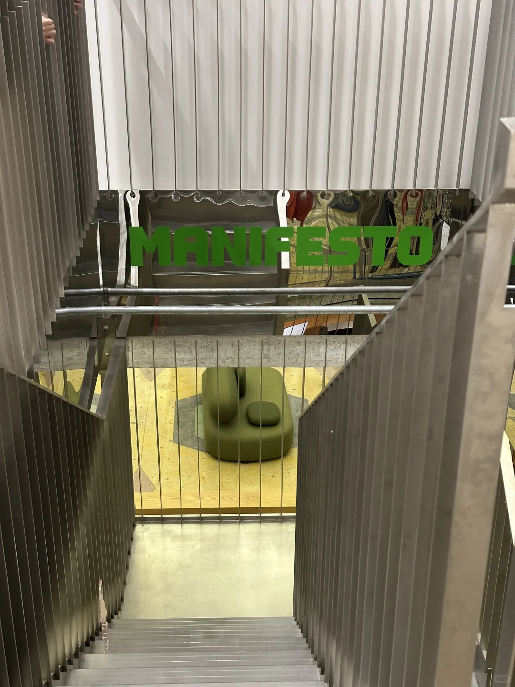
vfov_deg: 39.7
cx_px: 258
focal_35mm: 48
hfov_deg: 30.3
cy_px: 344
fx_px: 952
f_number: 1.78
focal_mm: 6.86
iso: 200
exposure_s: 1/50
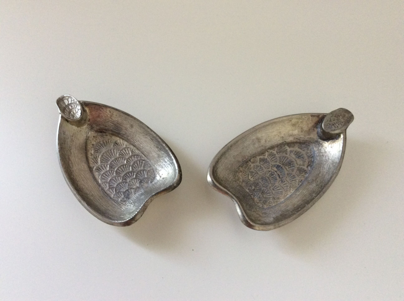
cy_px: 150
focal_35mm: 32
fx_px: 373
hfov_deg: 56.9
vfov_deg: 44.1
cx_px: 202
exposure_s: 1/25
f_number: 2.4
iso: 125
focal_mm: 3.3
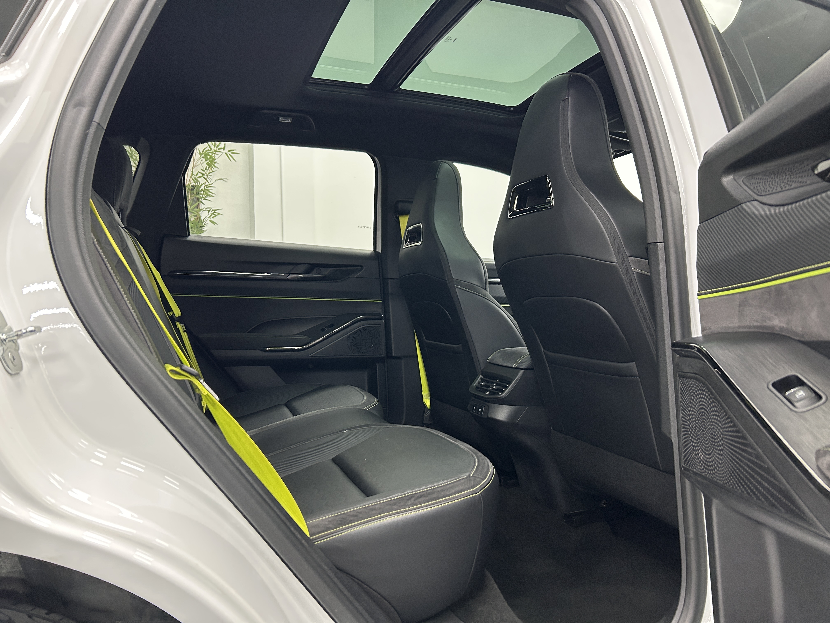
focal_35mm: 26
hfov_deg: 67.3
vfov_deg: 53.1
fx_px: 623
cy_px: 312
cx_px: 415
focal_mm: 5.7
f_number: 1.5
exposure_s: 1/50
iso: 200
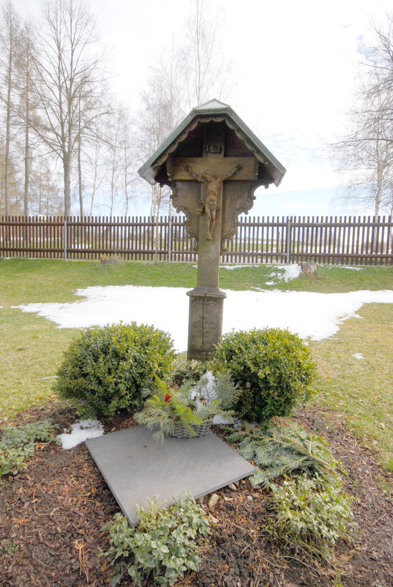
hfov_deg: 59.6
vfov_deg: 81.1
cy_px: 294
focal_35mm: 21
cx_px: 196
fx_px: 343
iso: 200
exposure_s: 1/320
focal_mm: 14
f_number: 9
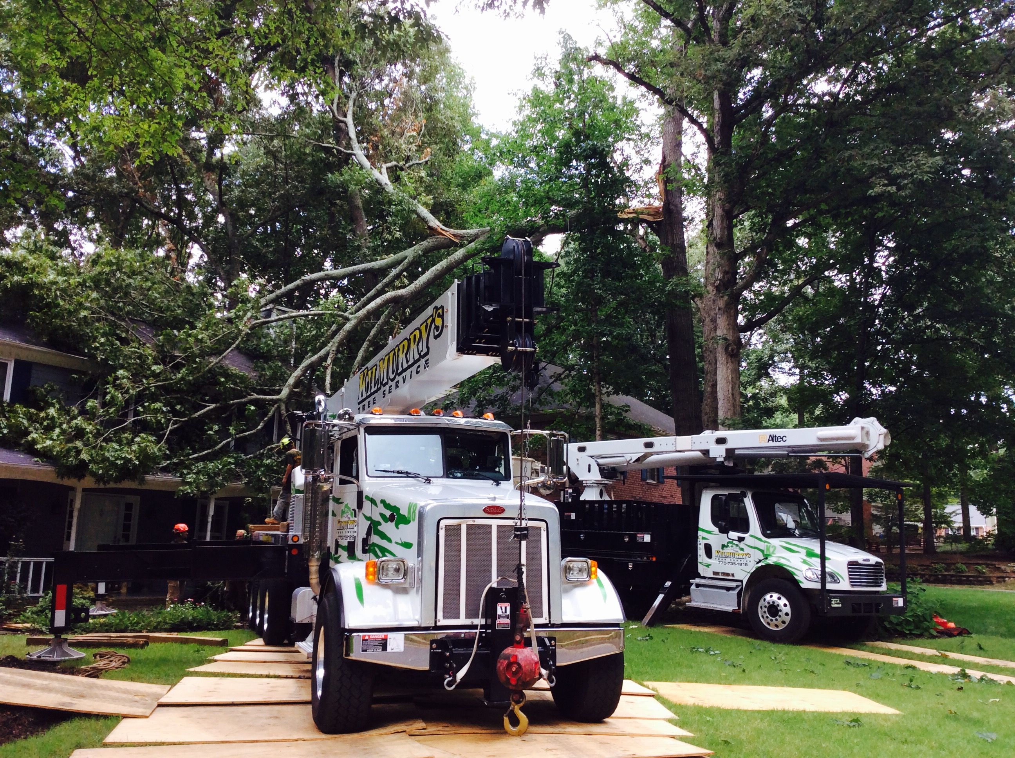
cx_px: 508
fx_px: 937
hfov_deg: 56.9
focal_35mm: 32
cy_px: 379
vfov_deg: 44.1
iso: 32
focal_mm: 3.3
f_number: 2.4
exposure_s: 1/175
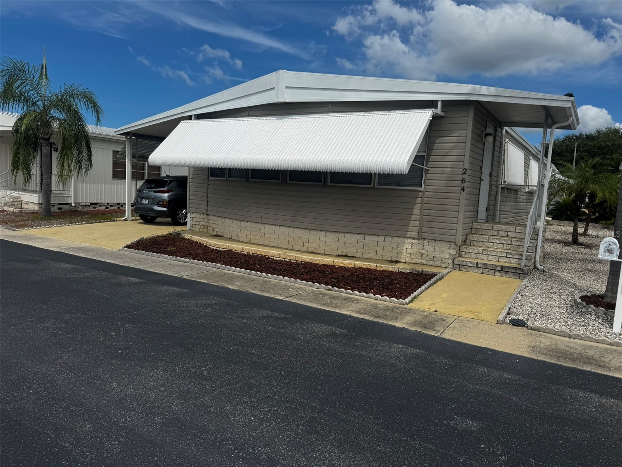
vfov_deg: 56.8
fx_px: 431
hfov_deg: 71.6
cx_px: 311
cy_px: 234
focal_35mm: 24
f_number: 1.78
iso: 80
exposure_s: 1/7092
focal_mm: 6.76
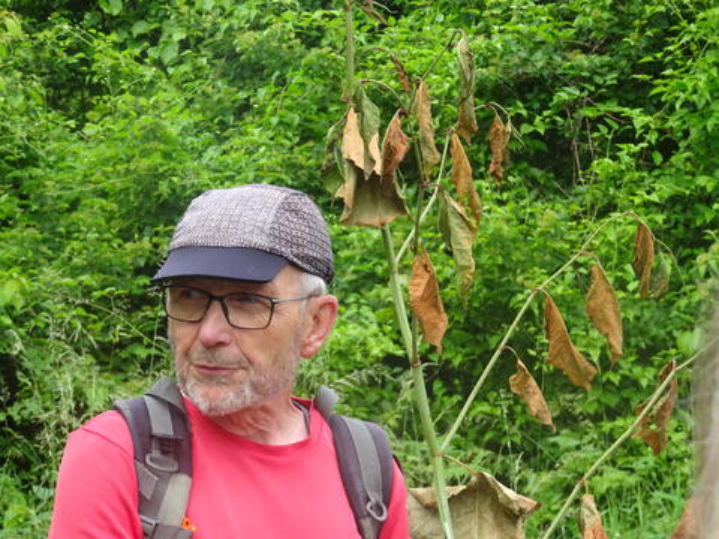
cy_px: 270
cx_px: 360
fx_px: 2555
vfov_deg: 12.0
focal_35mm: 123
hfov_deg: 16.0
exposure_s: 1/125
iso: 125
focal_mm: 20.96
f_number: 5.6
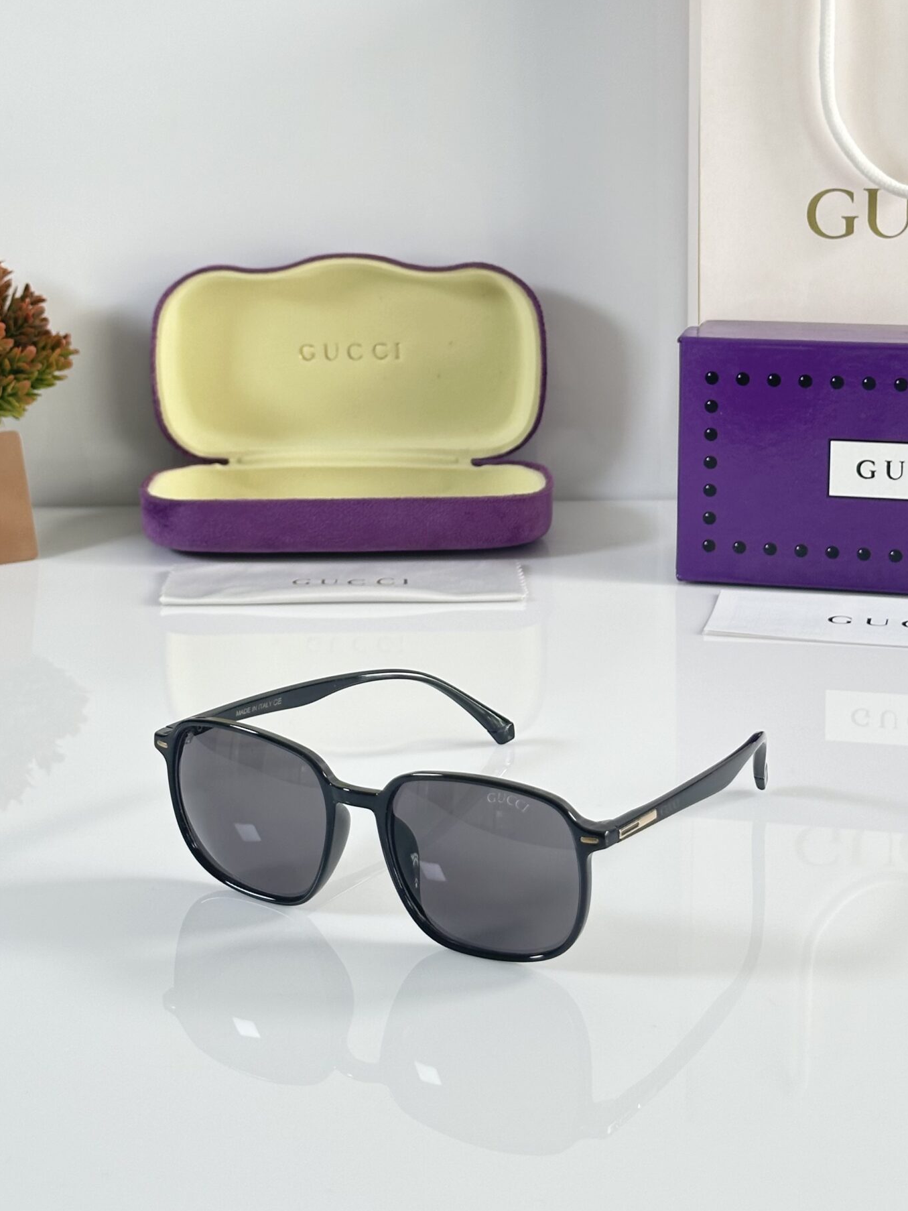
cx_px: 438
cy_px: 432
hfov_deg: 21.6
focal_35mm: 68
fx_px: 2379
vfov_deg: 28.4
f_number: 1.78
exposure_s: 1/100
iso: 64
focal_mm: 6.86
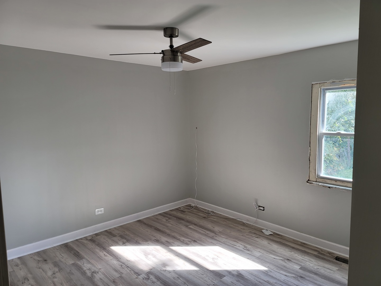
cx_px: 190
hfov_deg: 69.4
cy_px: 143
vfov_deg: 54.9
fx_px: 275
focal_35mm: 25
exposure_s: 1/120
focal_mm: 7
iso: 50
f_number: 1.8
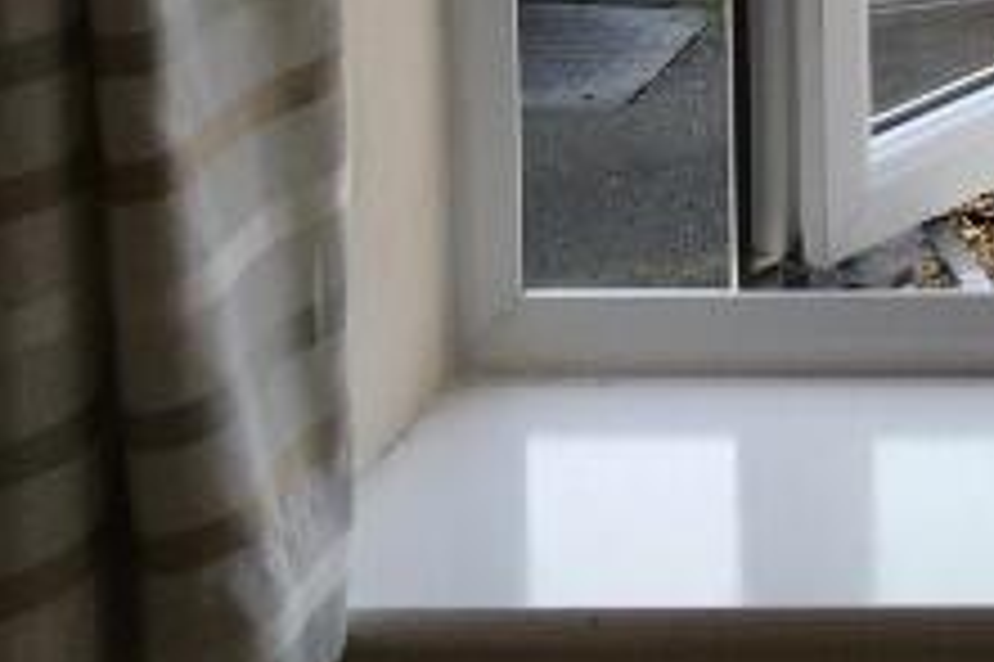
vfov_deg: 8.9
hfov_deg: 13.2
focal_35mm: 140
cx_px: 1786
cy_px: -874
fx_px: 3863
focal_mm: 4.15
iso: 25
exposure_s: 1/127
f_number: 2.2
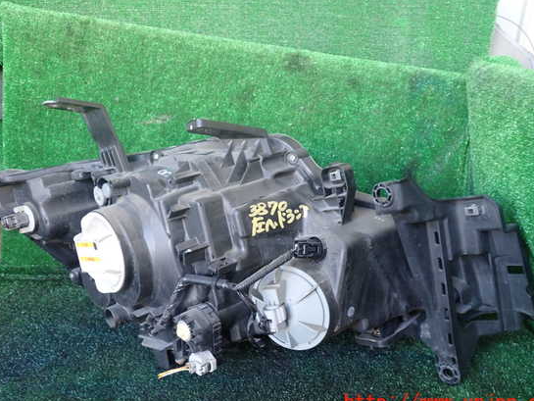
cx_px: 271
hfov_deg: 55.3
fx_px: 509
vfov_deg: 43.0
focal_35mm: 33
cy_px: 195
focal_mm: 5.4
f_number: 2.3
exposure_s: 1/40
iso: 200
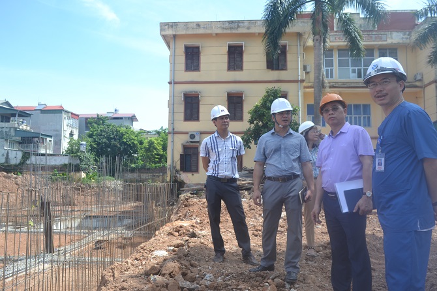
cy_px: 146
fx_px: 364
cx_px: 218
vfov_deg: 43.6
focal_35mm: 30
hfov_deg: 62.0
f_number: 6.3
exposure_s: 1/160
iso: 100
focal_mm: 20
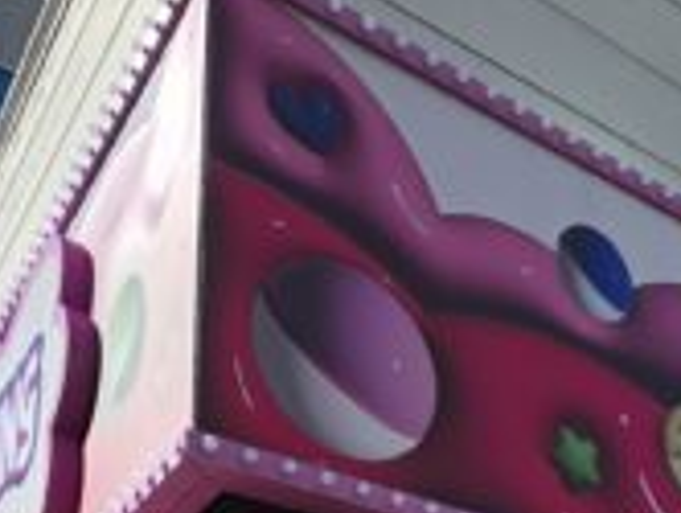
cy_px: 874
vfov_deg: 19.5
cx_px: 685
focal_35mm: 60
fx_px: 1182
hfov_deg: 29.9
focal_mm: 2.2
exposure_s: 1/1799
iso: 40
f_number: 1.9
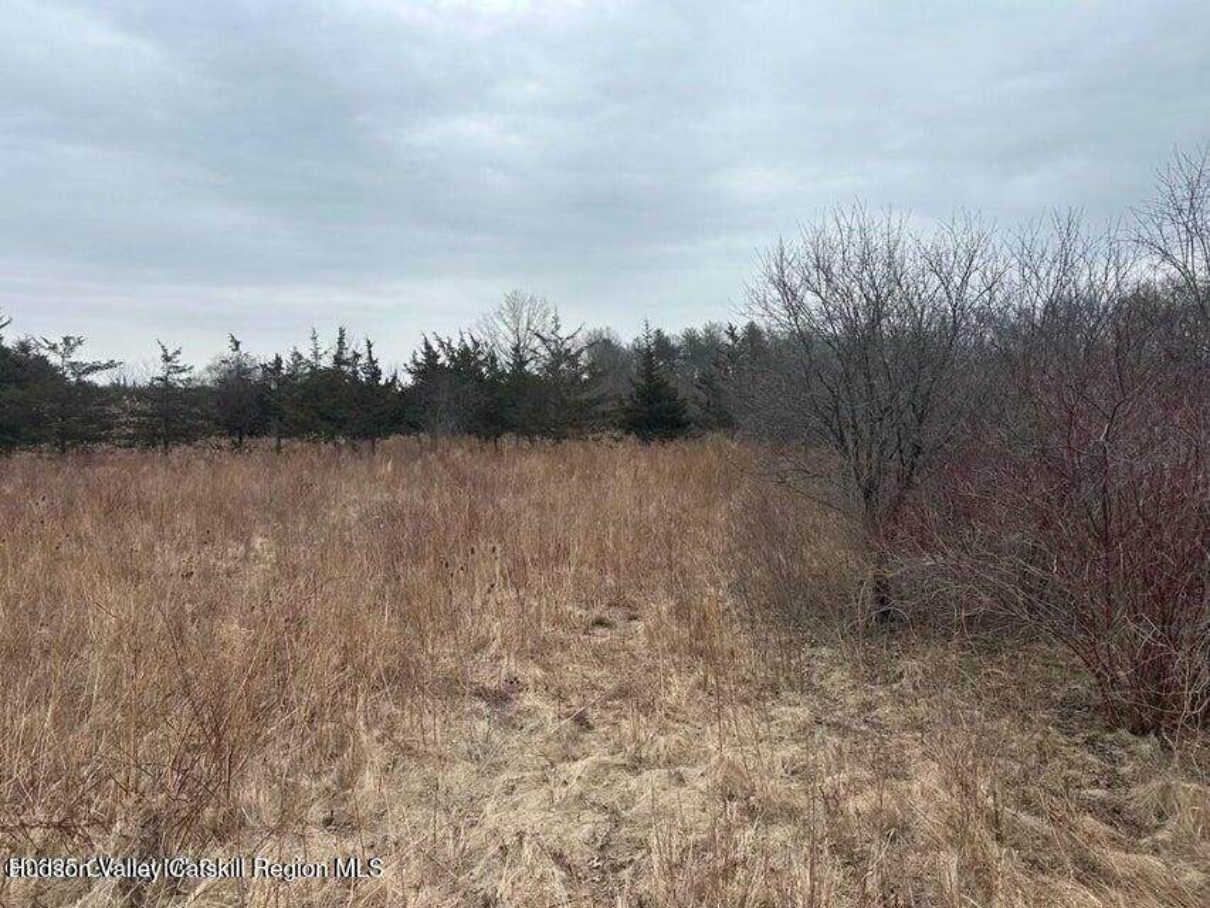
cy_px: 454
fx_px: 909
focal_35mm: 26
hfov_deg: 67.3
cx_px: 605
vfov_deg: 53.1
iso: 50
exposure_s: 1/1934
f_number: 1.5
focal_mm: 5.7
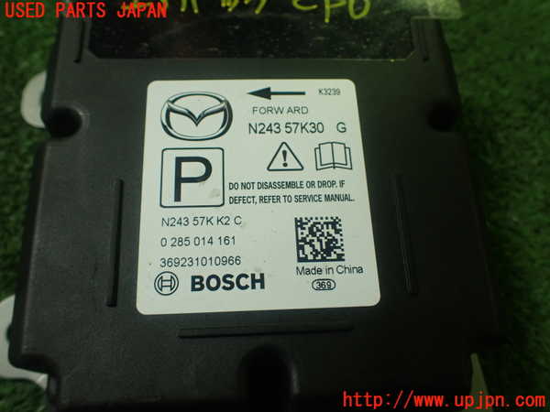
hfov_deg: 60.0
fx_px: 477
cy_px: 206
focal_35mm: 30
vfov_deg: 46.8
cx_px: 275
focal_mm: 5.4
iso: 250
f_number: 2.3
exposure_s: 1/125
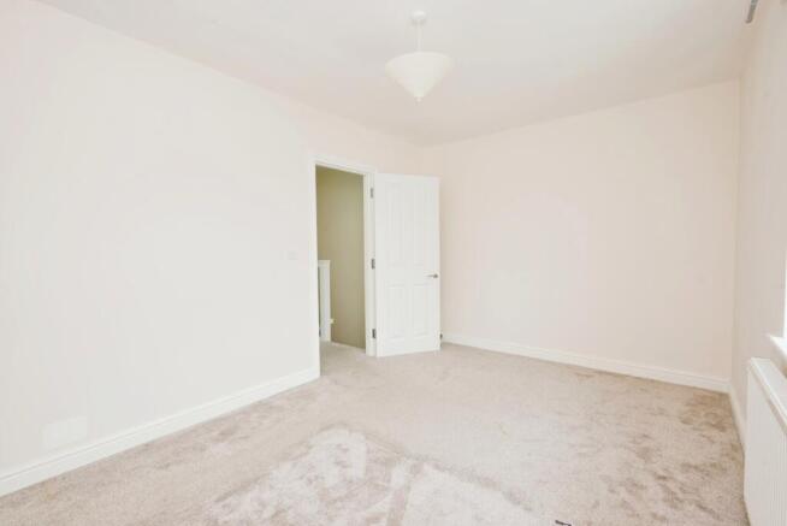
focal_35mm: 16
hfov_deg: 96.7
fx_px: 350
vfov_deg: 73.8
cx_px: 394
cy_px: 263
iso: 400
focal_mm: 16
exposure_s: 1/80
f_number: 9
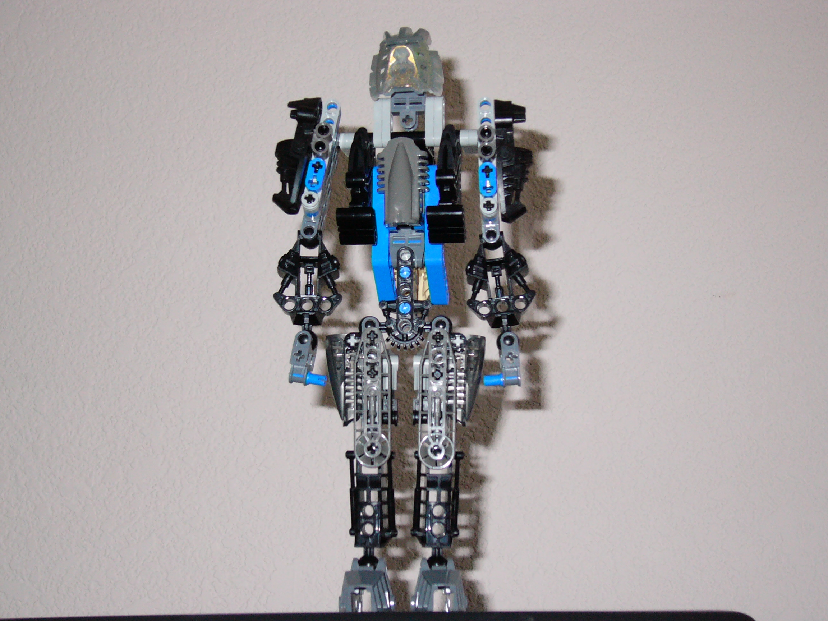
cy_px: 310
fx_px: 1435
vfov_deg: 24.4
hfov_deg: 32.2
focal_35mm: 60
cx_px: 414
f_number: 3.7
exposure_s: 1/60
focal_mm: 10
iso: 200
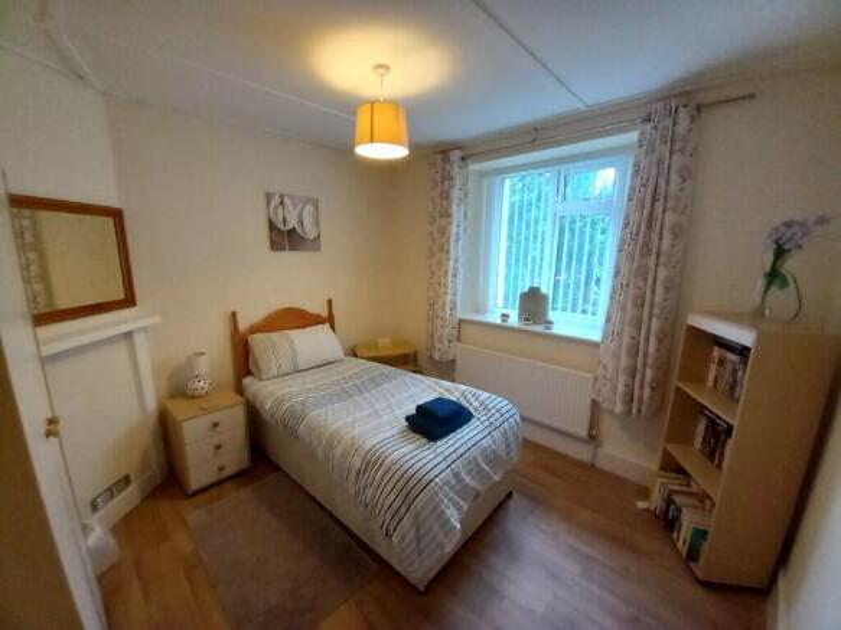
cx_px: 420
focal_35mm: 13
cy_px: 315
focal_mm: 1.13
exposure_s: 1/25
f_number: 2.2
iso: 250
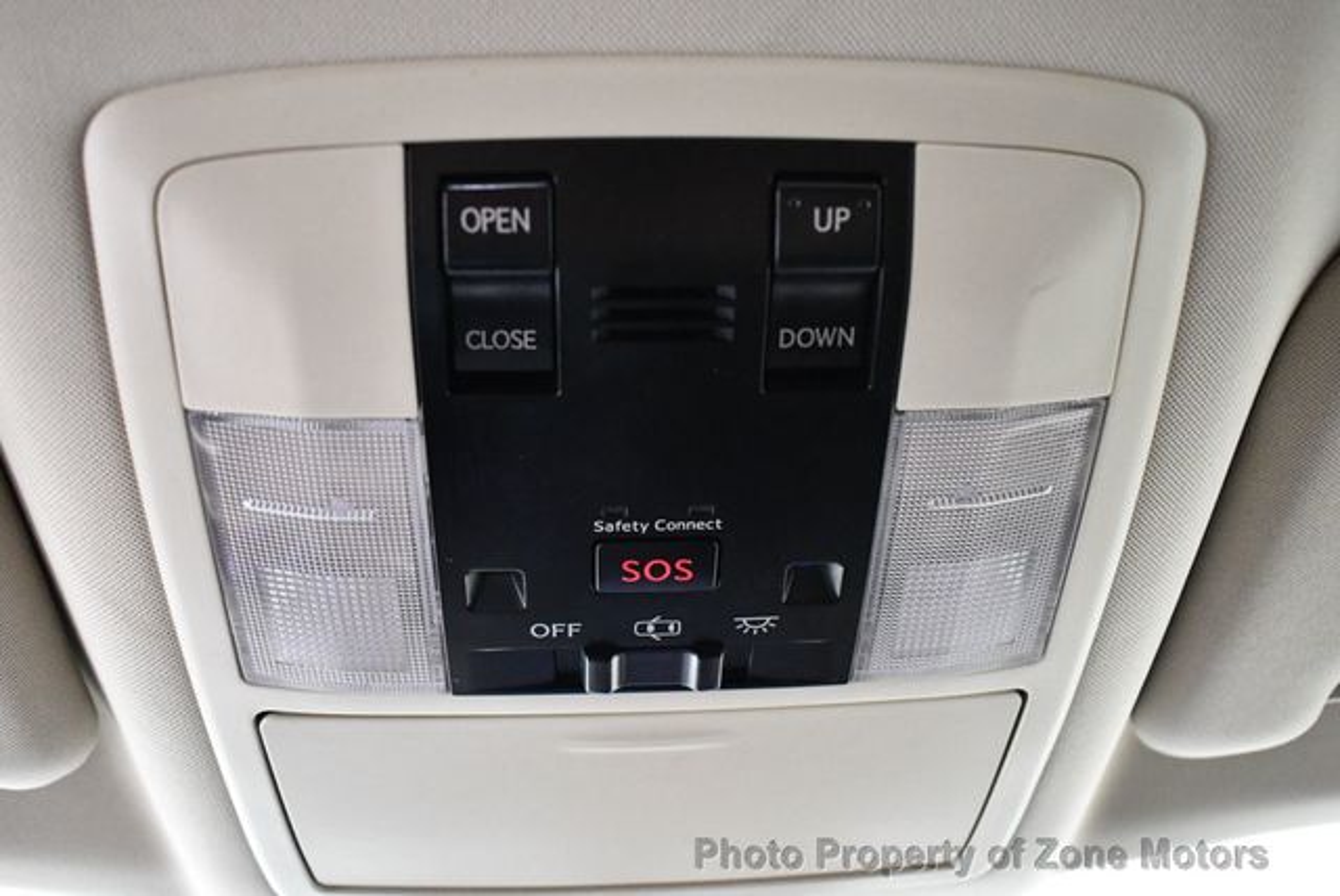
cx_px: 670
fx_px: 1341
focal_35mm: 36
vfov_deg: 36.9
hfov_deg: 53.1
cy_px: 448
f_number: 3.5
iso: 5000
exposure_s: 1/60
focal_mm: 18
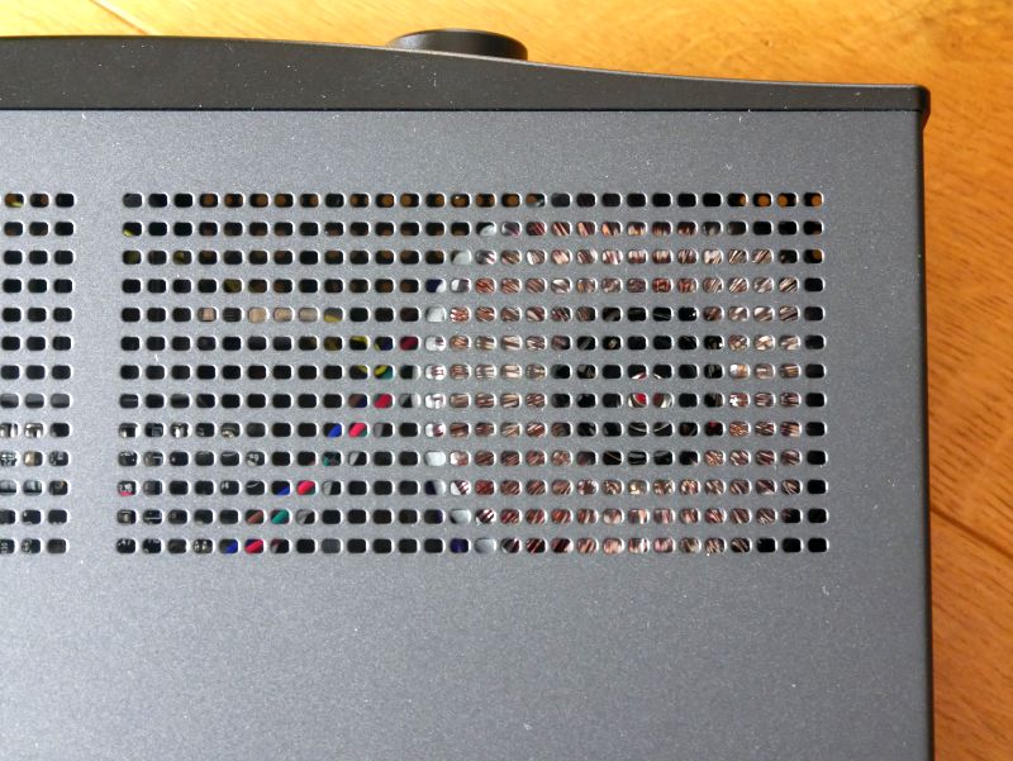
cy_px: 380
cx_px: 506
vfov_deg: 12.2
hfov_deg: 16.1
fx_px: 3572
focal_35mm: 122
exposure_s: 1/15
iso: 3200
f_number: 5.2
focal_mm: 61
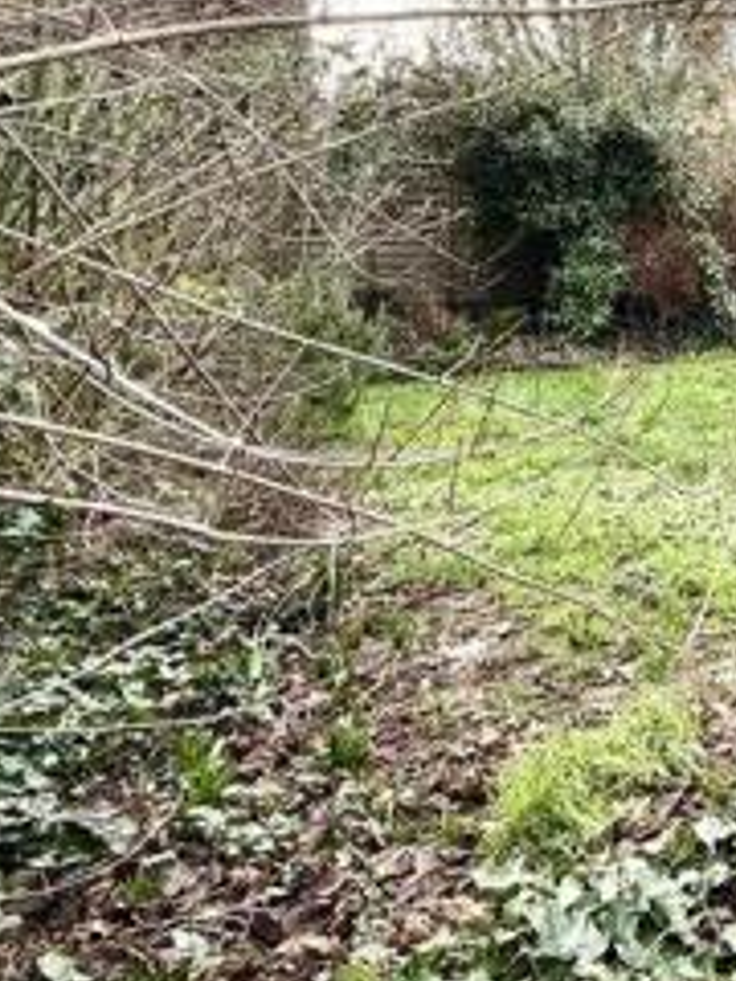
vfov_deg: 52.0
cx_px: 930
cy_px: 268
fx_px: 964
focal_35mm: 34
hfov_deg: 32.6
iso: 64
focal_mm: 2.22
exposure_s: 1/502
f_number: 2.2
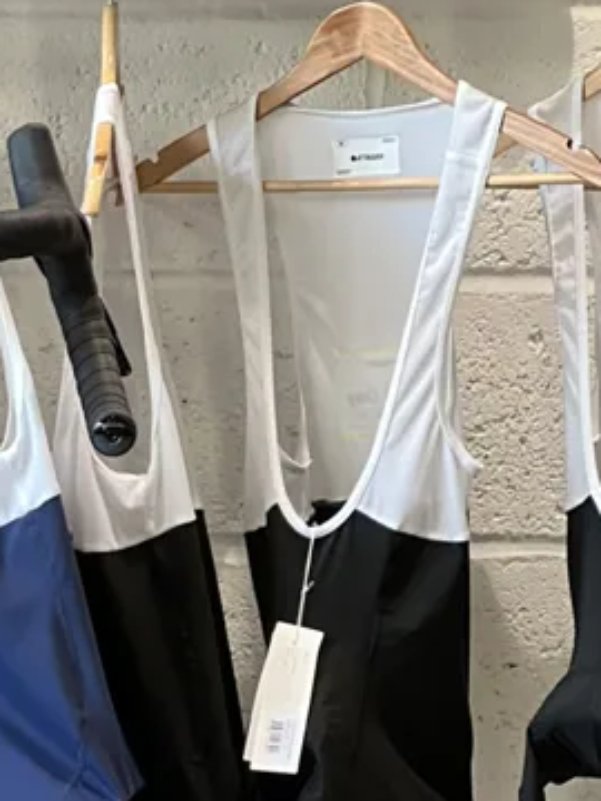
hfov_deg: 6.5
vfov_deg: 8.5
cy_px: 1095
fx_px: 5278
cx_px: -220
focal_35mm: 228
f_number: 2.8
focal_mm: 9
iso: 160
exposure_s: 1/33
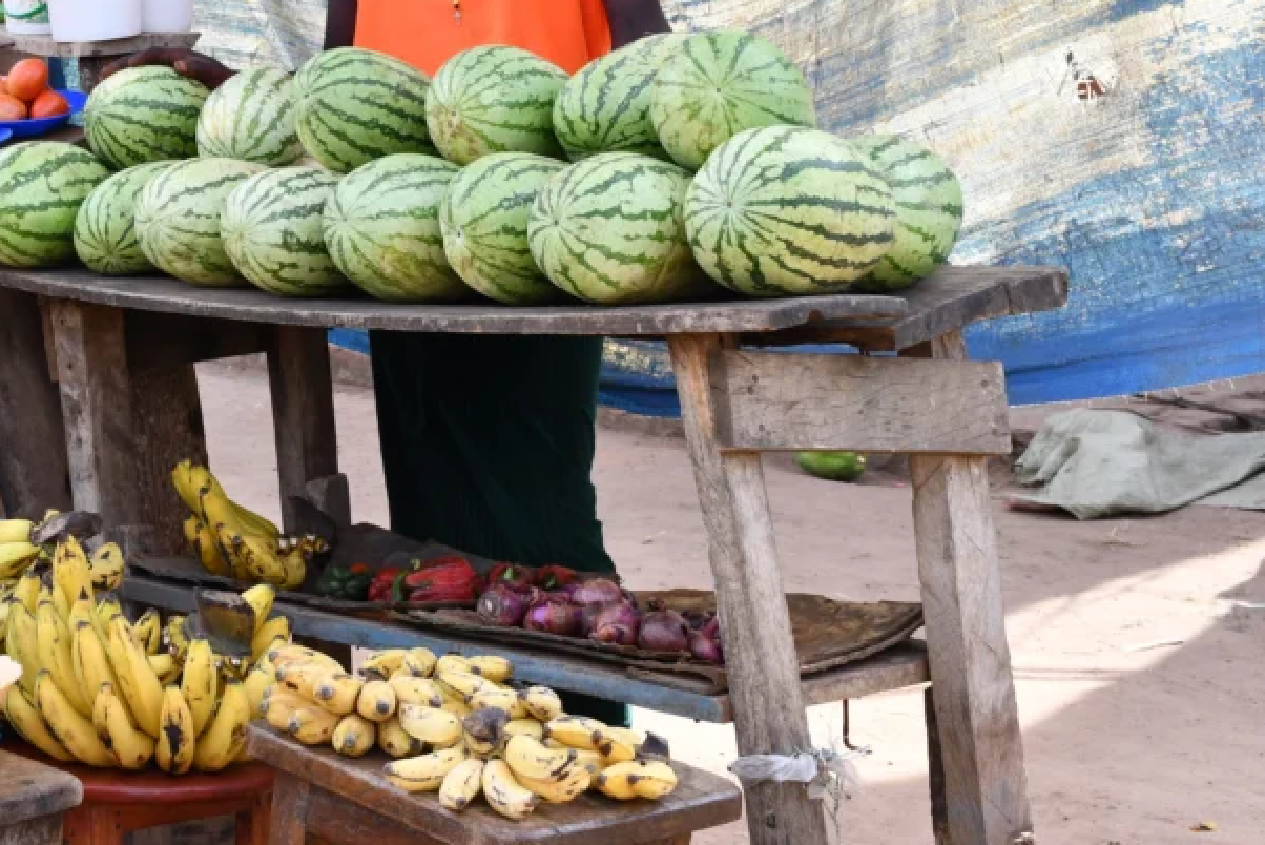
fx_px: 2390
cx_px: 195
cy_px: 133
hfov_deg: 28.8
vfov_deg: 19.8
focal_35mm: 68
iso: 160
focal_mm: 27
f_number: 8
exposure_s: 1/100
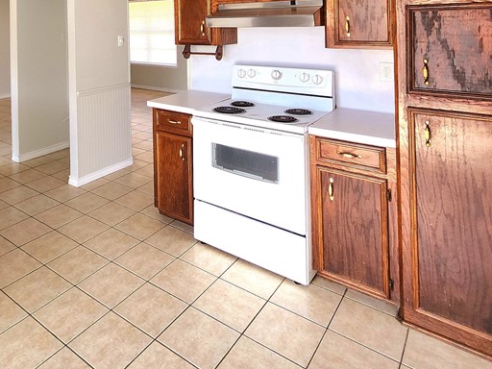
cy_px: 30
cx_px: 124
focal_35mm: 26
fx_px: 370
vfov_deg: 47.2
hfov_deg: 63.4
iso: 100
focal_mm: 1.74
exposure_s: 1/60.2
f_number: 2.2
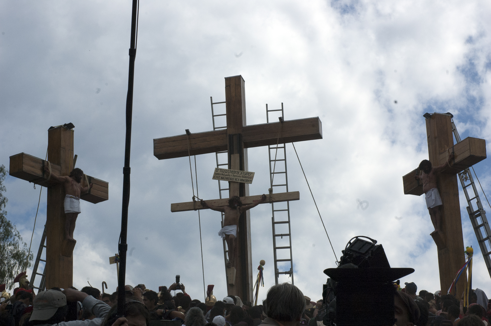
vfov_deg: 15.2
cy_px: 163
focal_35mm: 90
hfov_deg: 22.6
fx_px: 1226
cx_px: 246
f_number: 16
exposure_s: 1/800
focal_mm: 60
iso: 640
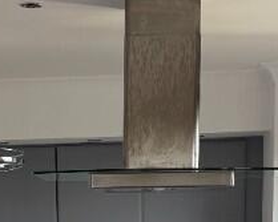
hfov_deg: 16.6
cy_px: 360
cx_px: 67
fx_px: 946
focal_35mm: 115
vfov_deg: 12.5
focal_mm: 6.76
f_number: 1.78
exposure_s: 1/321
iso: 80
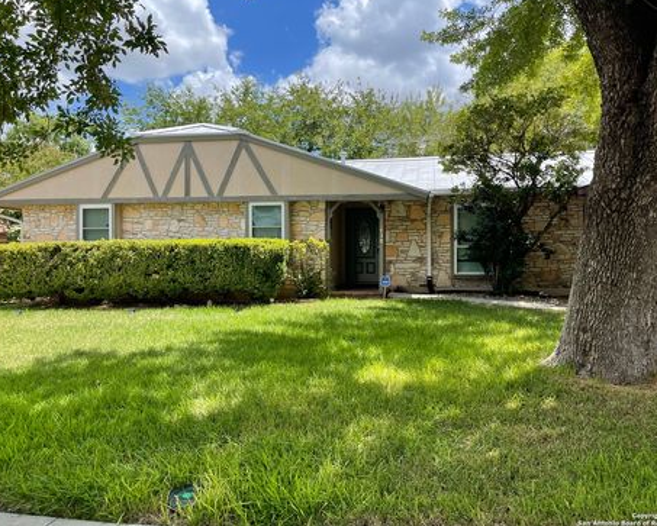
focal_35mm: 28
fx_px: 545
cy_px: 256
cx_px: 323
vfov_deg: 51.6
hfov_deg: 62.2
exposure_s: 1/1976
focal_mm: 5.1
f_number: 1.6
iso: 32
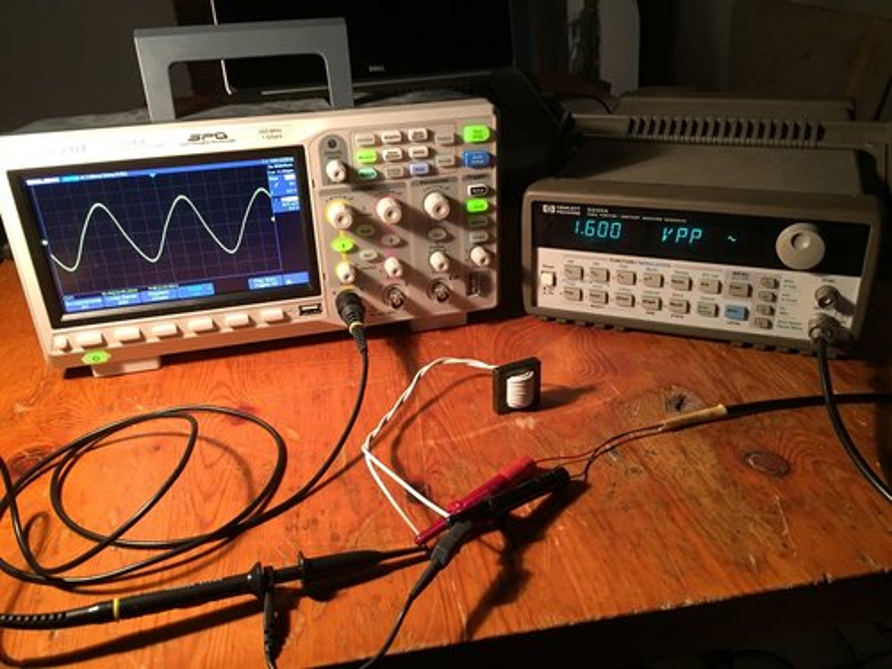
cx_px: 446
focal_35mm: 29
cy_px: 334
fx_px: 747
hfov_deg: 61.7
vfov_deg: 48.2
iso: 200
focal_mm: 4.15
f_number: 2.2
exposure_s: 1/33
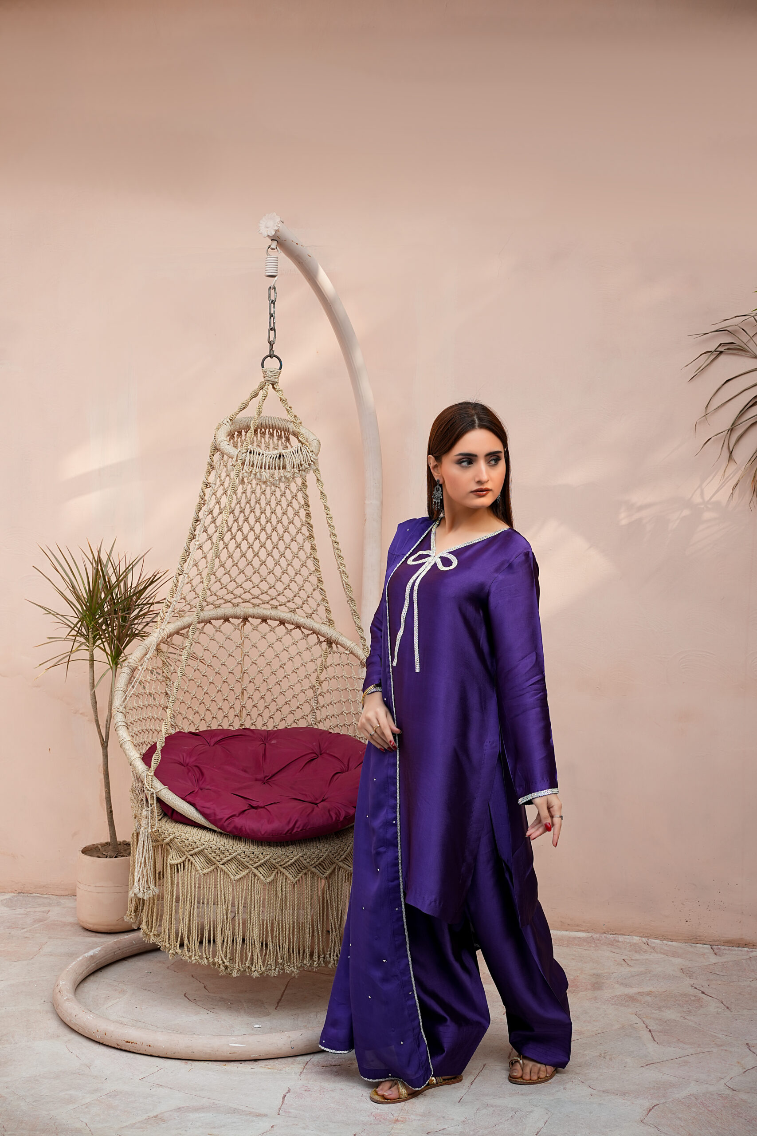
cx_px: 378
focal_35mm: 50
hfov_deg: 27.0
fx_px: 1577
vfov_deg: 39.6
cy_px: 568
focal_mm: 50
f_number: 6.3
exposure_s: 1/200
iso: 200
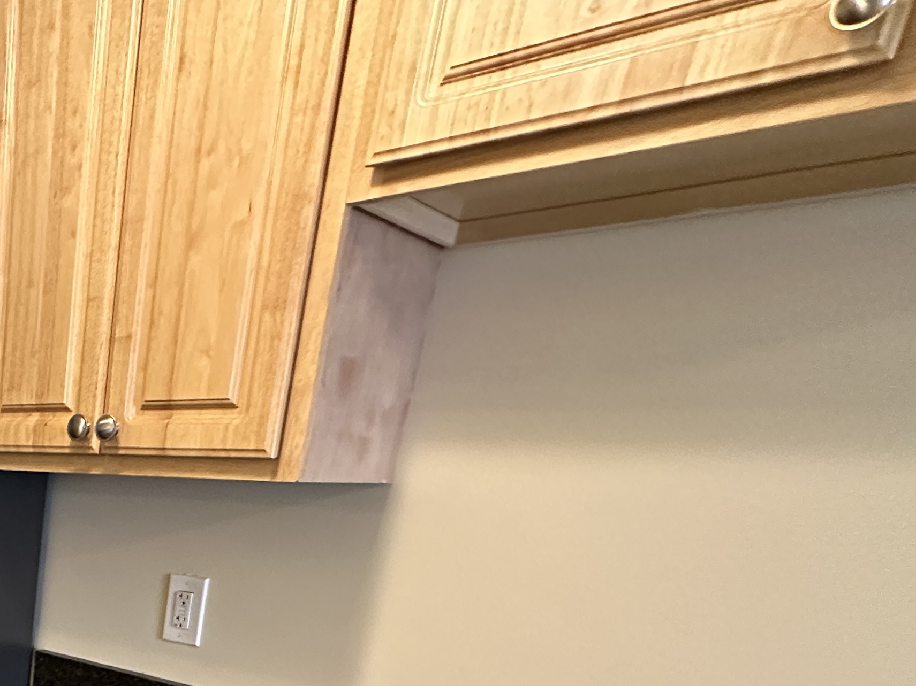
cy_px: 784
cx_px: -84
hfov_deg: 43.4
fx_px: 873
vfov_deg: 35.5
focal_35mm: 33
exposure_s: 1/60
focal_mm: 2.22
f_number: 2.2
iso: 640
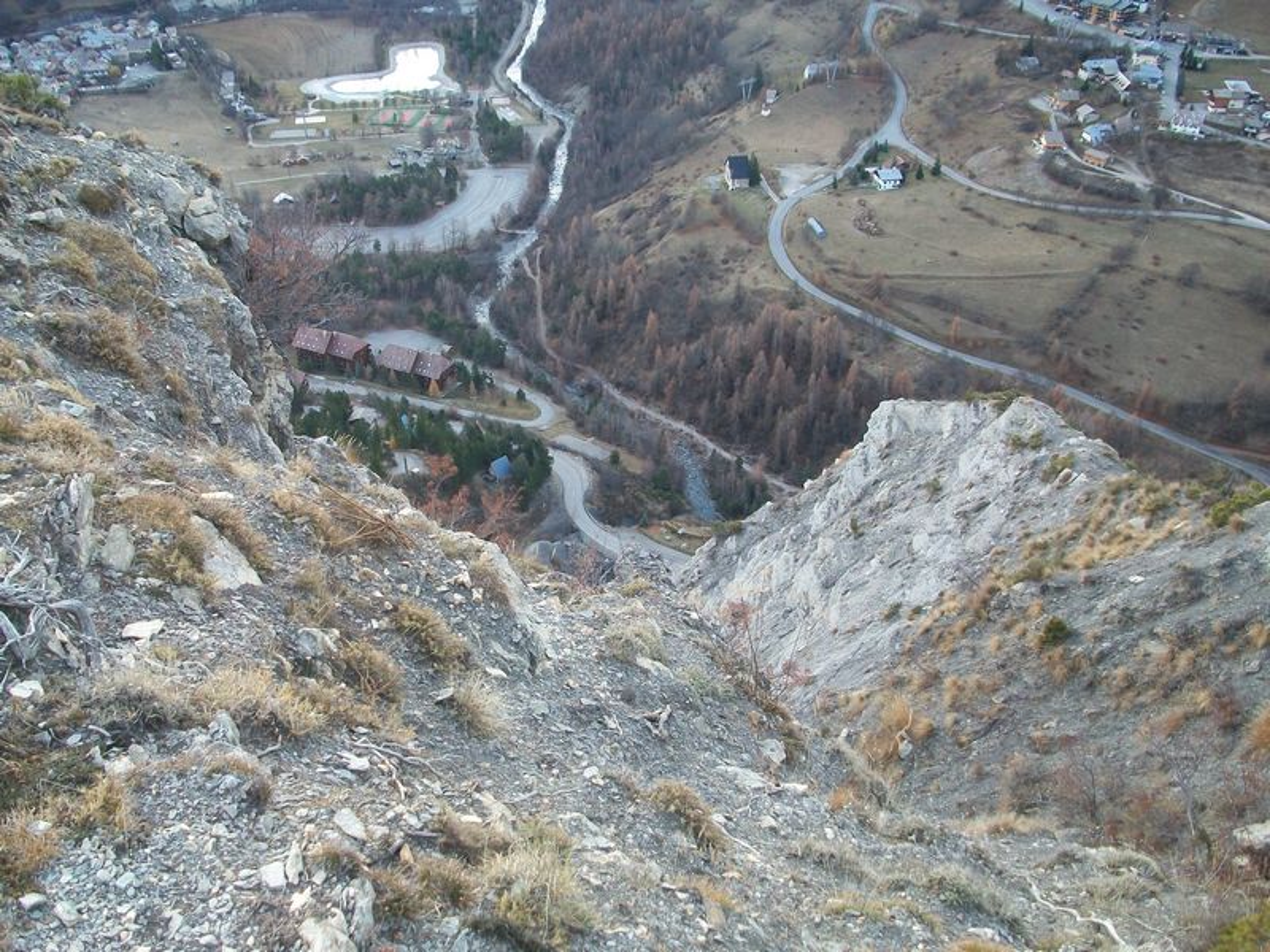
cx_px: 635
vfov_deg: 41.8
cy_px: 476
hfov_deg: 54.0
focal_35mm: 34
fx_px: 1247
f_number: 2.8
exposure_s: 1/60
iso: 80
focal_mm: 5.7
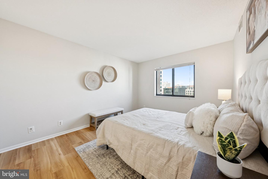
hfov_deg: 112.6
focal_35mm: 12
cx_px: 134
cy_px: 90
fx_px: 89
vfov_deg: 90.0
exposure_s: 1/80
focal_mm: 12
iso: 640
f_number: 7.1
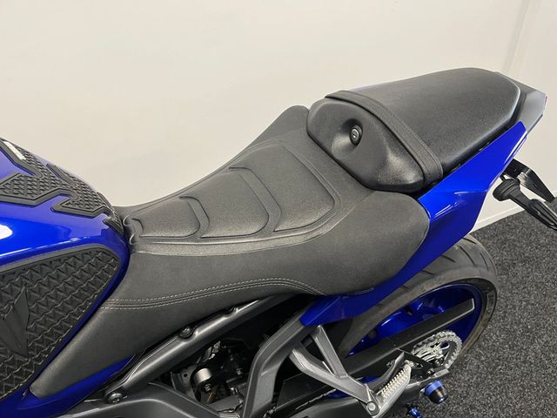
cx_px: 278
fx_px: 418
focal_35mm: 26
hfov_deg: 67.3
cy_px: 209
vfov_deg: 53.1
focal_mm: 5.1
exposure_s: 1/50
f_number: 1.6
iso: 125
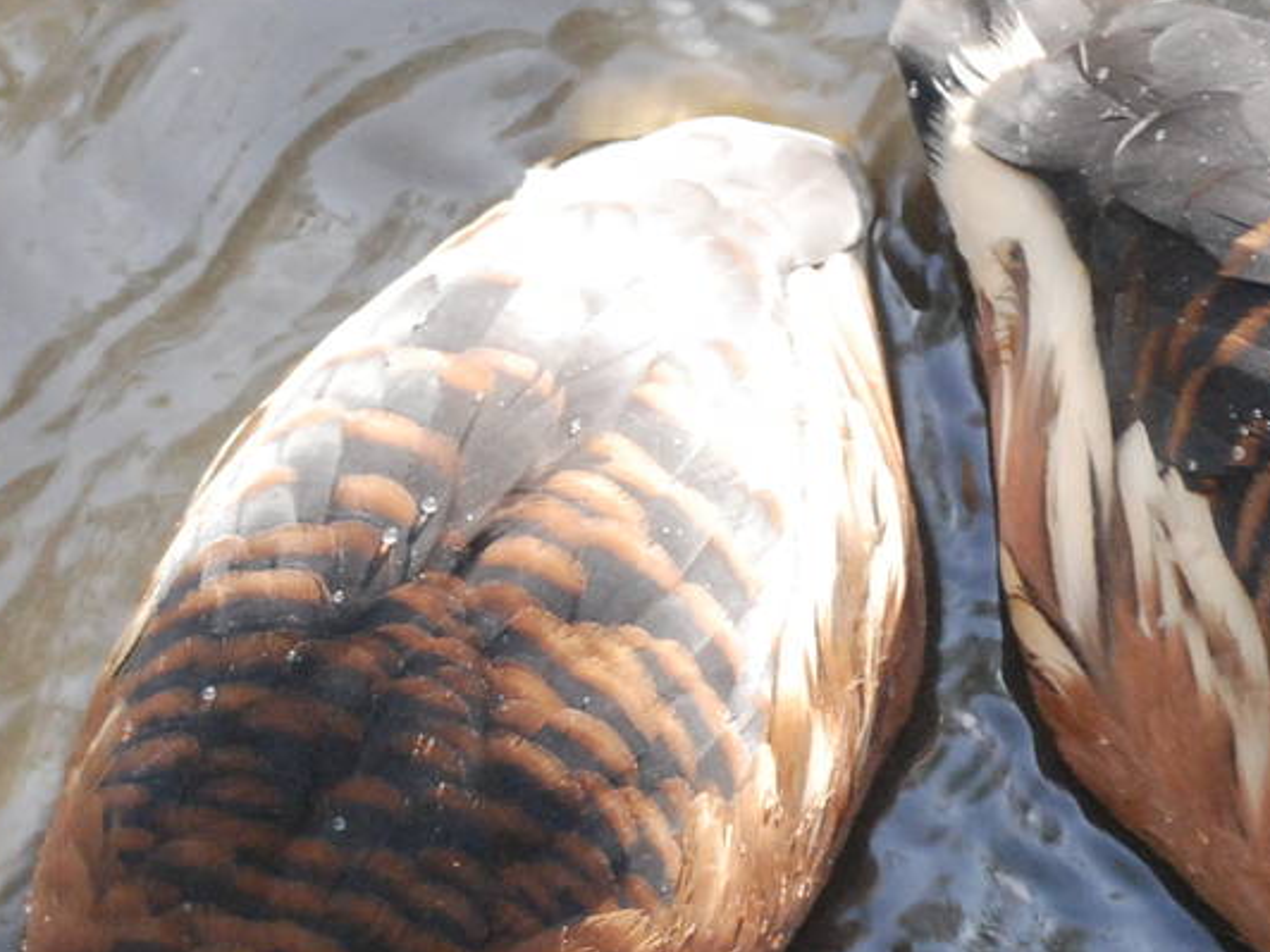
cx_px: 1764
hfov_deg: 6.5
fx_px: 11153
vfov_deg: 4.9
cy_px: 674
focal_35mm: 304
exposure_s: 1/160
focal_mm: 70
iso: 1600
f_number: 10
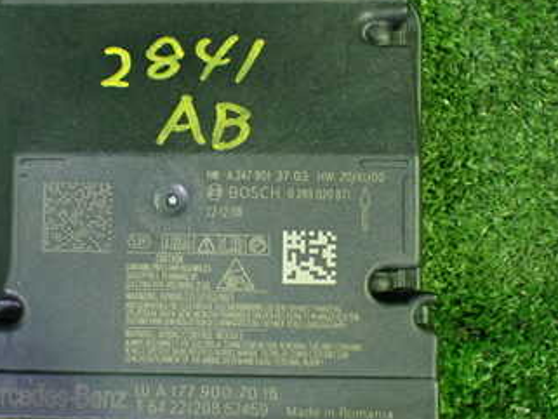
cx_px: 177
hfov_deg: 34.0
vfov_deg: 26.1
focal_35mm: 56
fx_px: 903
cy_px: 228
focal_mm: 5.4
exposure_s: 1/40
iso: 800
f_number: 2.3
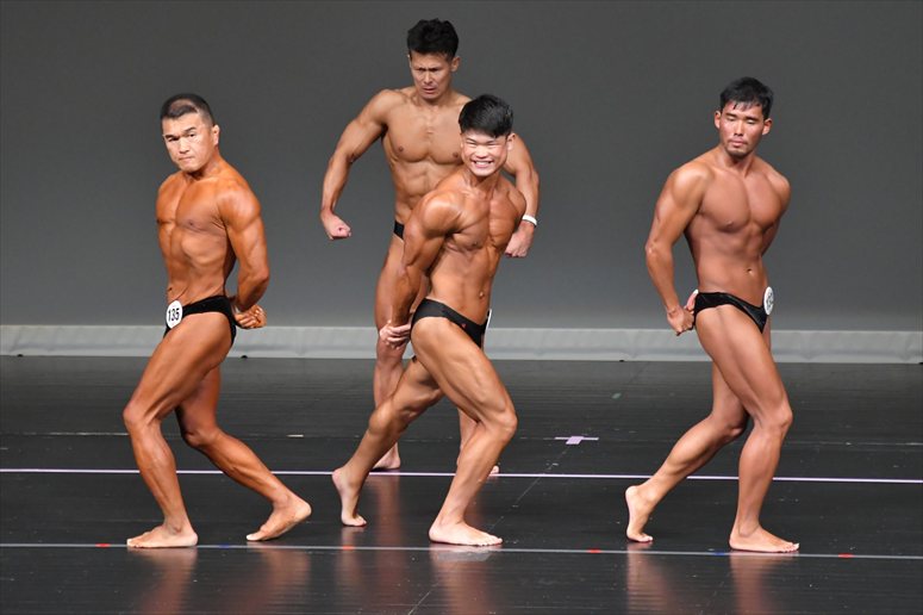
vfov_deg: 4.4
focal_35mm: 315
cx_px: 462
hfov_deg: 6.5
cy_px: 308
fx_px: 8072
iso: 5000
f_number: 5.6
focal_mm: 210
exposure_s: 1/400
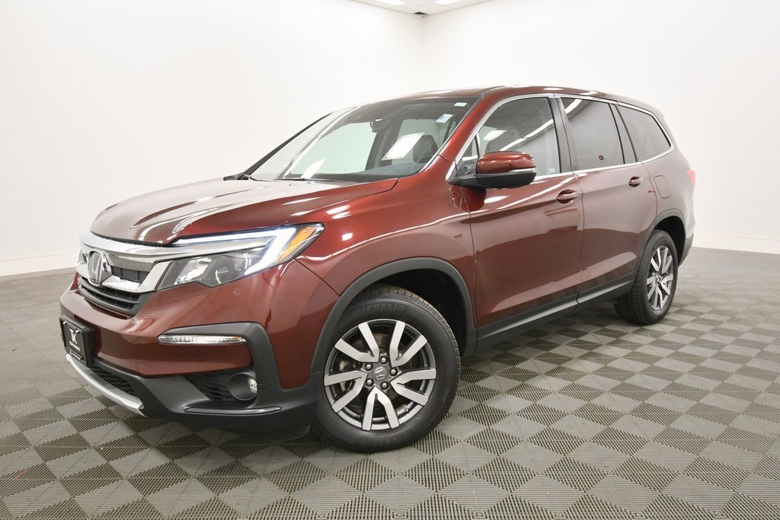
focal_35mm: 27
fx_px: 585
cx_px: 390
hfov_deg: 67.4
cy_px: 260
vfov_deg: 47.9
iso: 1250
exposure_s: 1/125
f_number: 5.6
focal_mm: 18
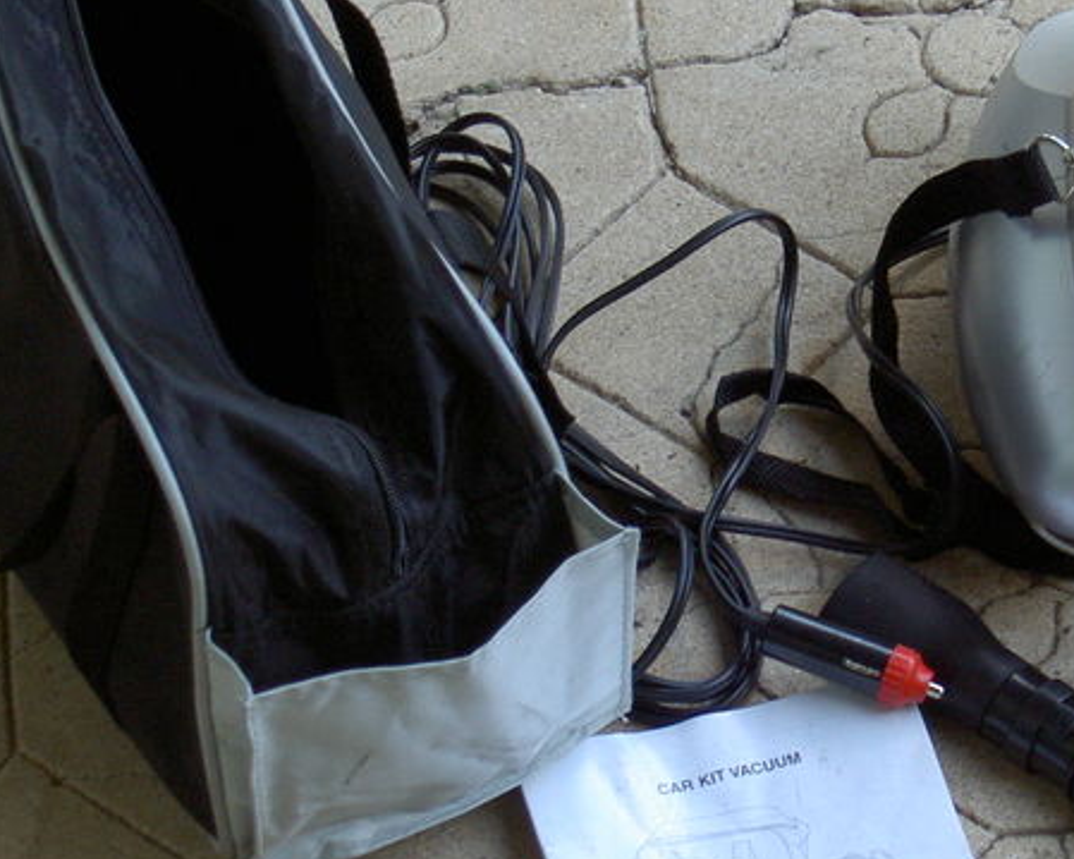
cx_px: 875
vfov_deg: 10.3
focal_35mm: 150
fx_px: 4767
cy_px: 565
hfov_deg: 12.8
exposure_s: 1/80
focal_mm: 14.2
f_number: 3.7
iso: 100
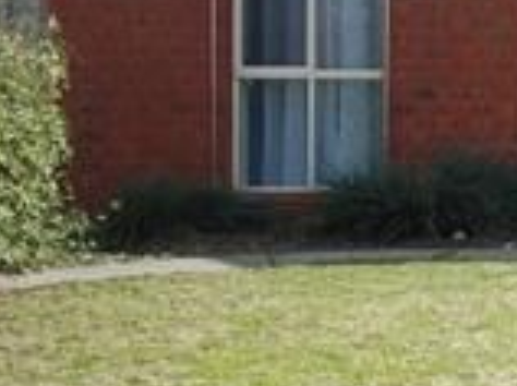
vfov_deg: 11.1
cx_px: 1270
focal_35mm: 132
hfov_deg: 11.9
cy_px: 46
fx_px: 1968
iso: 100
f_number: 6.3
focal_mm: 18
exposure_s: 1/160
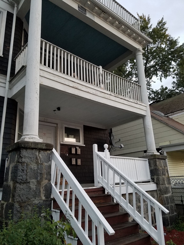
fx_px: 184
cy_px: 122
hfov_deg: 53.1
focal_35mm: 26
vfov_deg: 67.3
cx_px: 92
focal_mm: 4.2
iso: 160
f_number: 1.7
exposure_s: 1/24
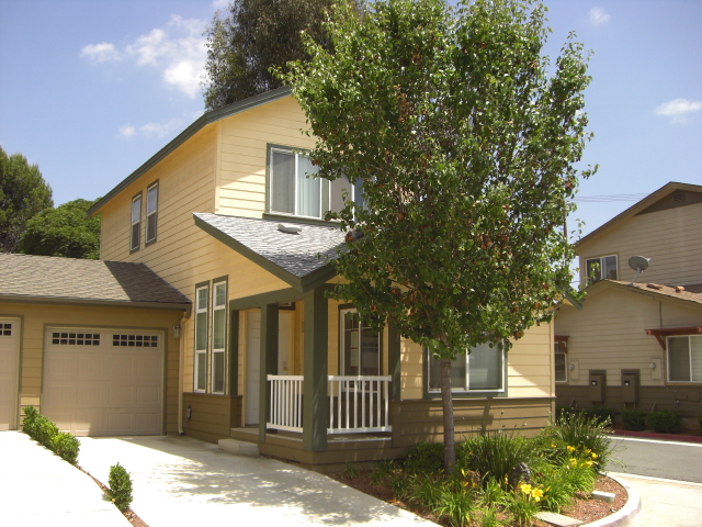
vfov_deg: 37.7
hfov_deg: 49.0
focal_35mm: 38
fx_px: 771
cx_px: 351
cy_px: 264
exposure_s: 1/800
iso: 64
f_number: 2.7
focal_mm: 6.2
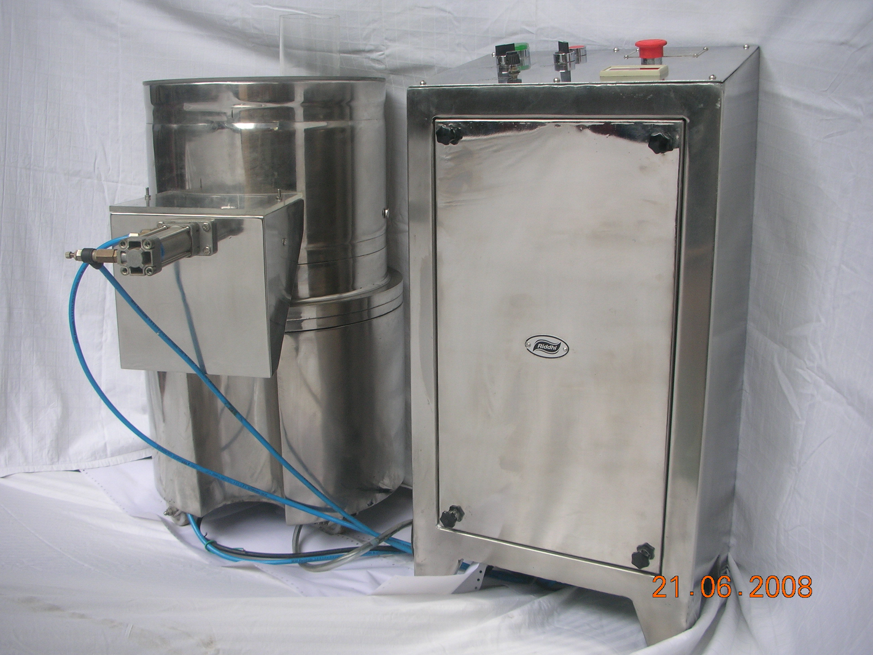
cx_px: 436
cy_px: 328
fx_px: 883
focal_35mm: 35
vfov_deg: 40.7
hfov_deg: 52.6
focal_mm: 5.8
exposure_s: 1/54.8
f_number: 3
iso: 50
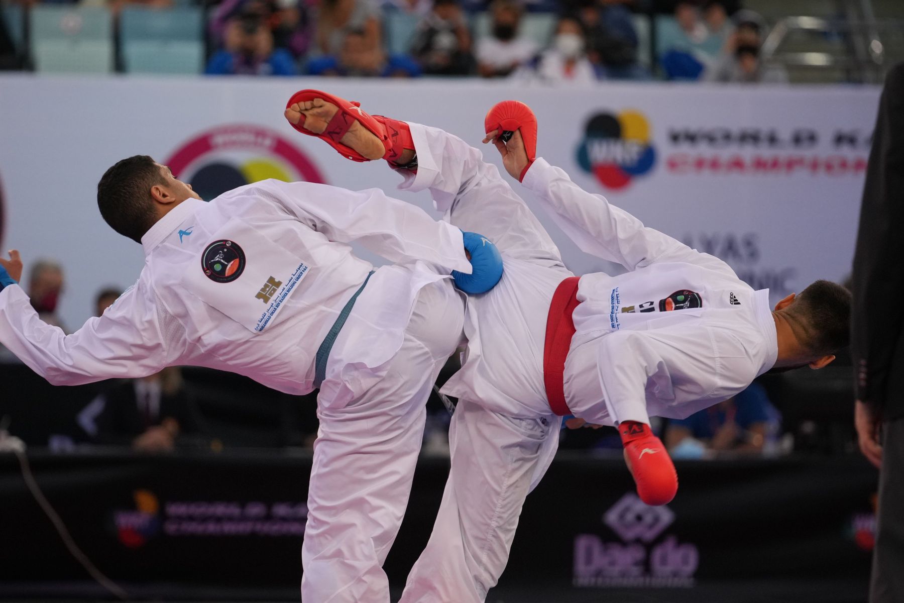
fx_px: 7533
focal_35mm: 300
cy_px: 302
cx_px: 452
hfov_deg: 6.9
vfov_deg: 4.6
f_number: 2.8
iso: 1600
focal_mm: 200
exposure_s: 1/1000
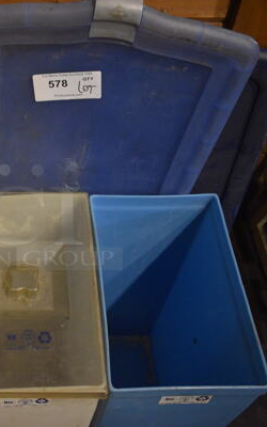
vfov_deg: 47.2
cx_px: 4
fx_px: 489
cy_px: 214
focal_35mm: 42
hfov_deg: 28.7
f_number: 3.5
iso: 2200
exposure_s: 1/30
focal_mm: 18
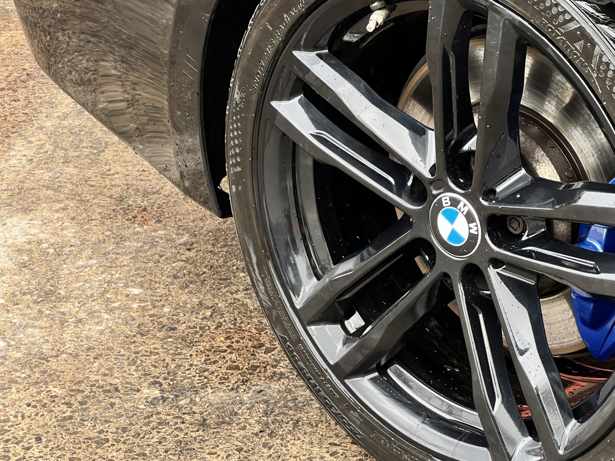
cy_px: 211
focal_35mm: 109
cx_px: 425
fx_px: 1937
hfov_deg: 18.0
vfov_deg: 13.6
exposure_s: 1/99
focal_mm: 9
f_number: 2.8
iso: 80
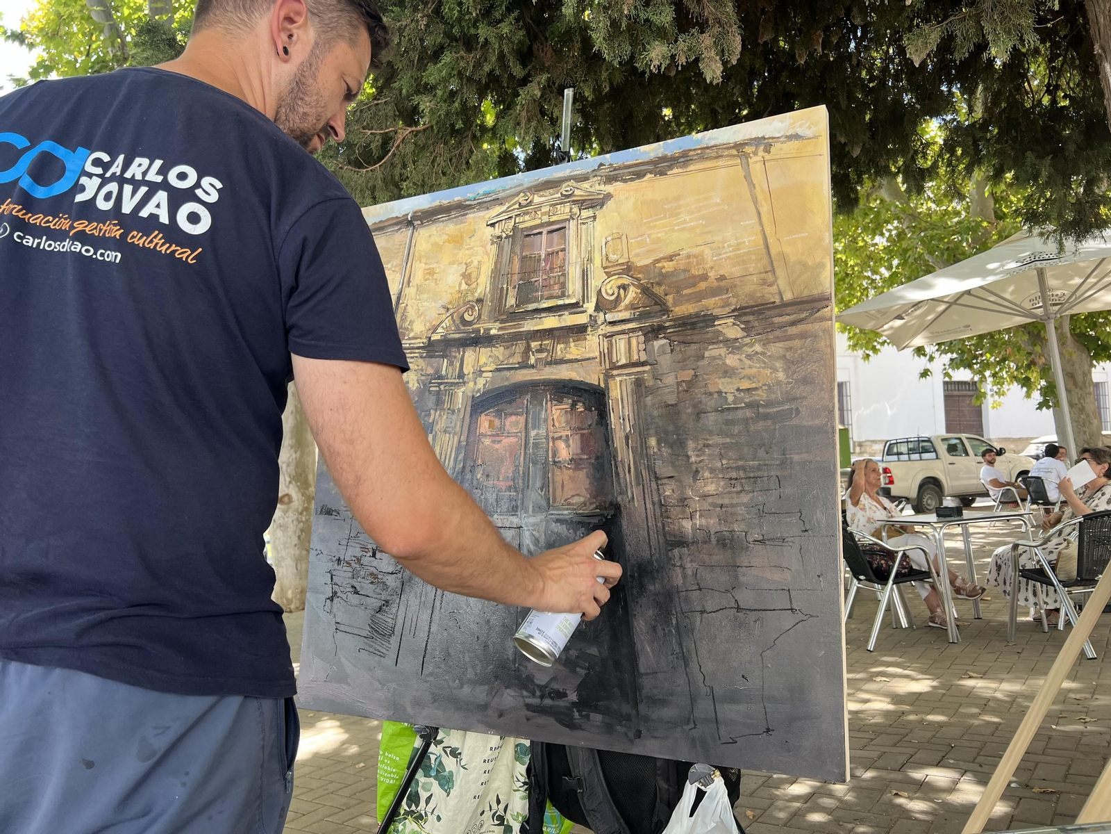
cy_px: 417
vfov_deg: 53.1
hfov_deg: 67.3
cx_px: 556
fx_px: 834
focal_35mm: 26
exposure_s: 1/253
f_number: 1.5
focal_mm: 5.7
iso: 40
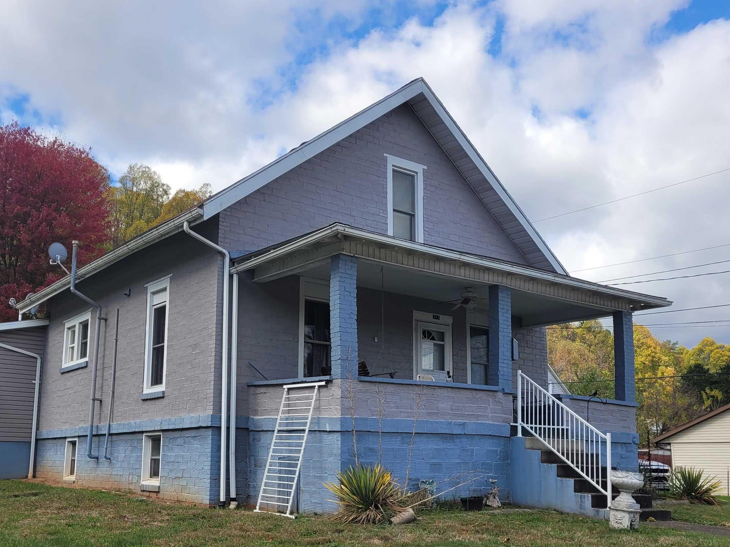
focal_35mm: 37
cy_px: 329
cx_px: 289
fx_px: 780
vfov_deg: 38.5
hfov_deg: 49.8
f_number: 1.8
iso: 40
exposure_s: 1/1628
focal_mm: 5.4
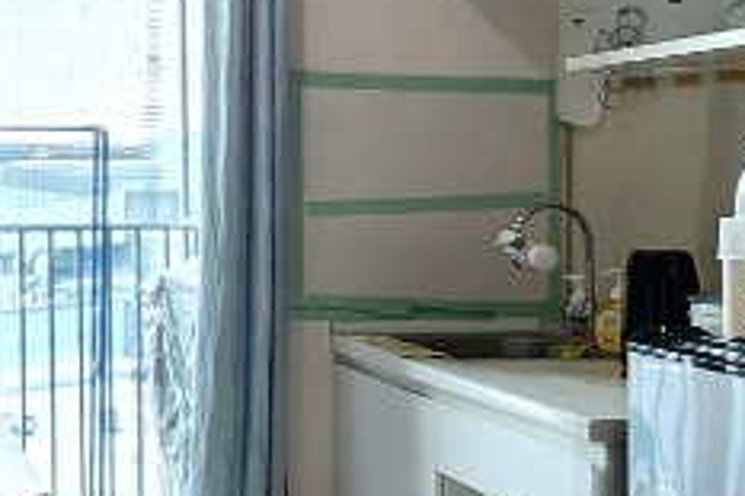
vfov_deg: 23.3
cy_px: 205
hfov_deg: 30.5
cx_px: -93
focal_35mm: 58
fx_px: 1199
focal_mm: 2.2
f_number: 2.2
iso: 50
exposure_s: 1/50
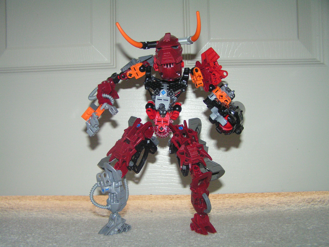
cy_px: 124
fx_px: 361
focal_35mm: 38
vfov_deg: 37.7
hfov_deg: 49.0
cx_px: 164
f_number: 2.8
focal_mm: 6.3
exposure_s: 1/40
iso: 200
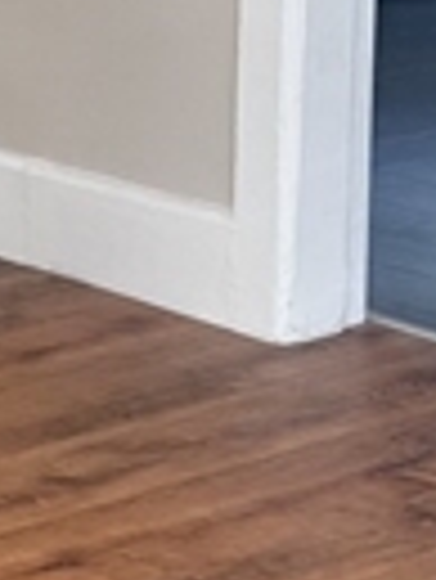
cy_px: 135
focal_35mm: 143
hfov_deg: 9.5
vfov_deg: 13.7
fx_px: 2398
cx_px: -539
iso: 160
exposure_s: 1/120
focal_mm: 6.76
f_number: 1.78
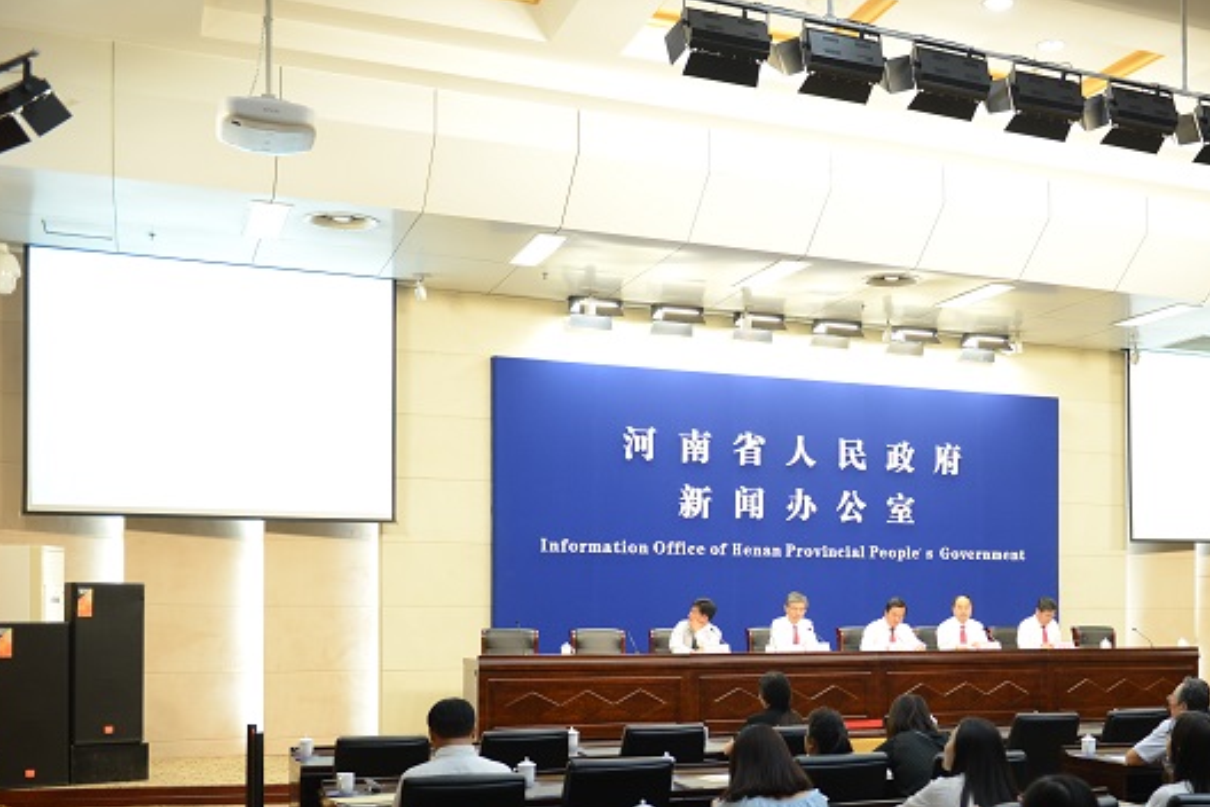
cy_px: 608
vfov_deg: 28.2
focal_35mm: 47
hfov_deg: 40.8
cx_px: 901
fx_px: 1580
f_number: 3.5
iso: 500
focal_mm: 31
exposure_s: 1/50
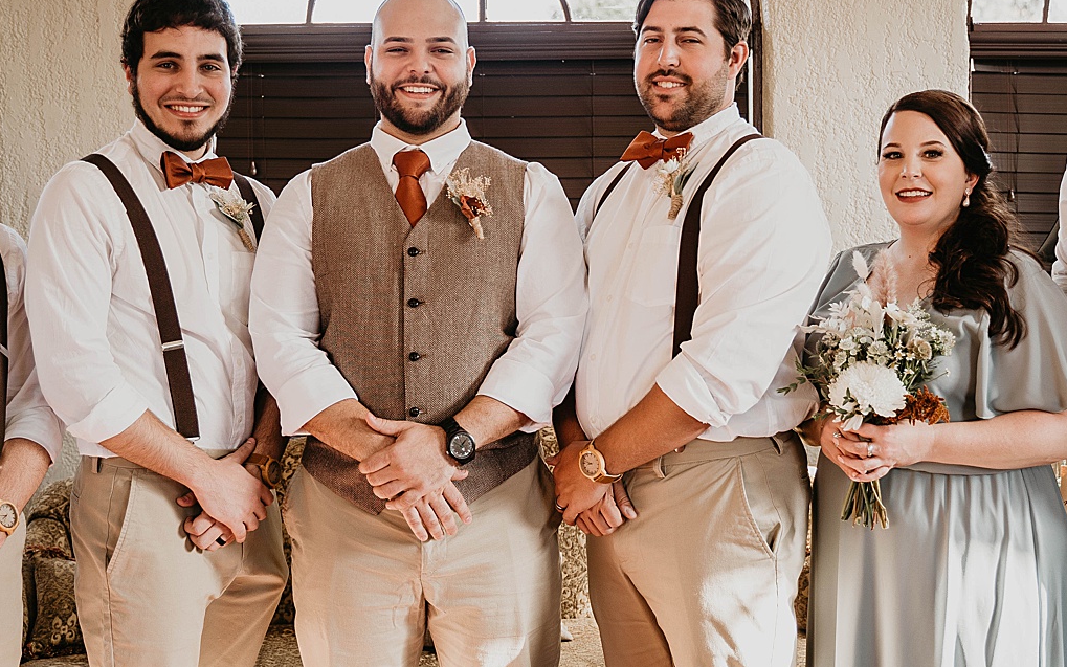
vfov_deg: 26.8
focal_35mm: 48
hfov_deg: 41.8
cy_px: 243
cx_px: 532
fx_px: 1396
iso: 200
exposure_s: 1/125
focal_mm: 30
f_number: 2.8
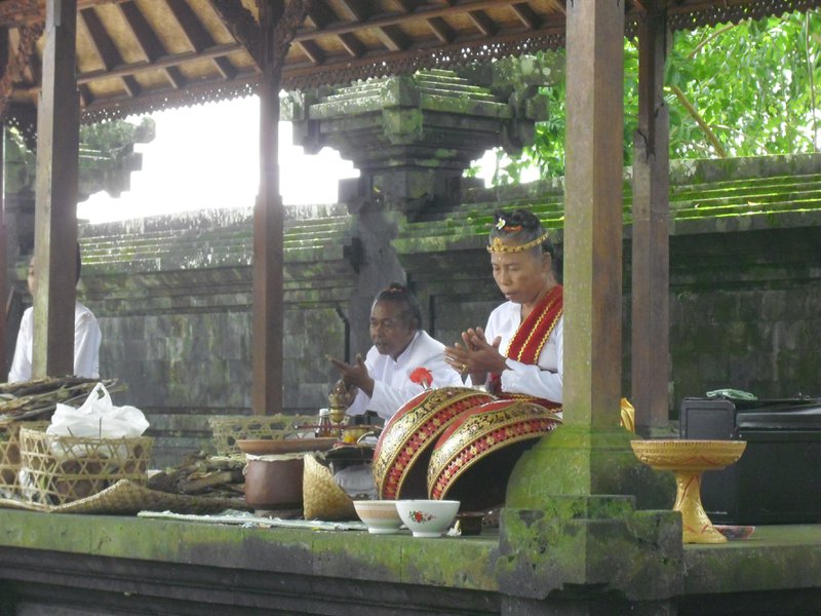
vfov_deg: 13.1
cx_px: 410
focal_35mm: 113
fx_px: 2680
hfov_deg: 17.4
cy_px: 308
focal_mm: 18.6
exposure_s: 1/100
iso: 400
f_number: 5.2
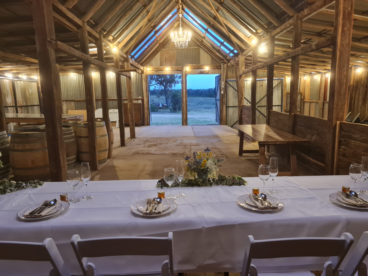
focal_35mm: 26
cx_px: 184
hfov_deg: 67.3
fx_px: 276
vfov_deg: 53.1
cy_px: 138
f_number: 1.8
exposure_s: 1/50
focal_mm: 5.4
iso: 400
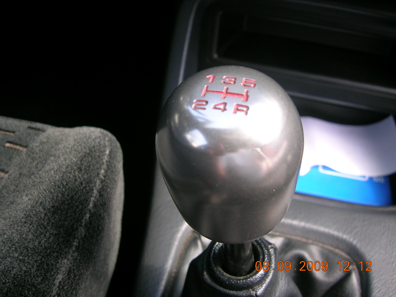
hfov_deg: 52.6
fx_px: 400
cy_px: 148
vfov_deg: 40.7
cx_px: 198
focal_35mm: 35
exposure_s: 1/81.6
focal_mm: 5.4
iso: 50
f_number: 2.8
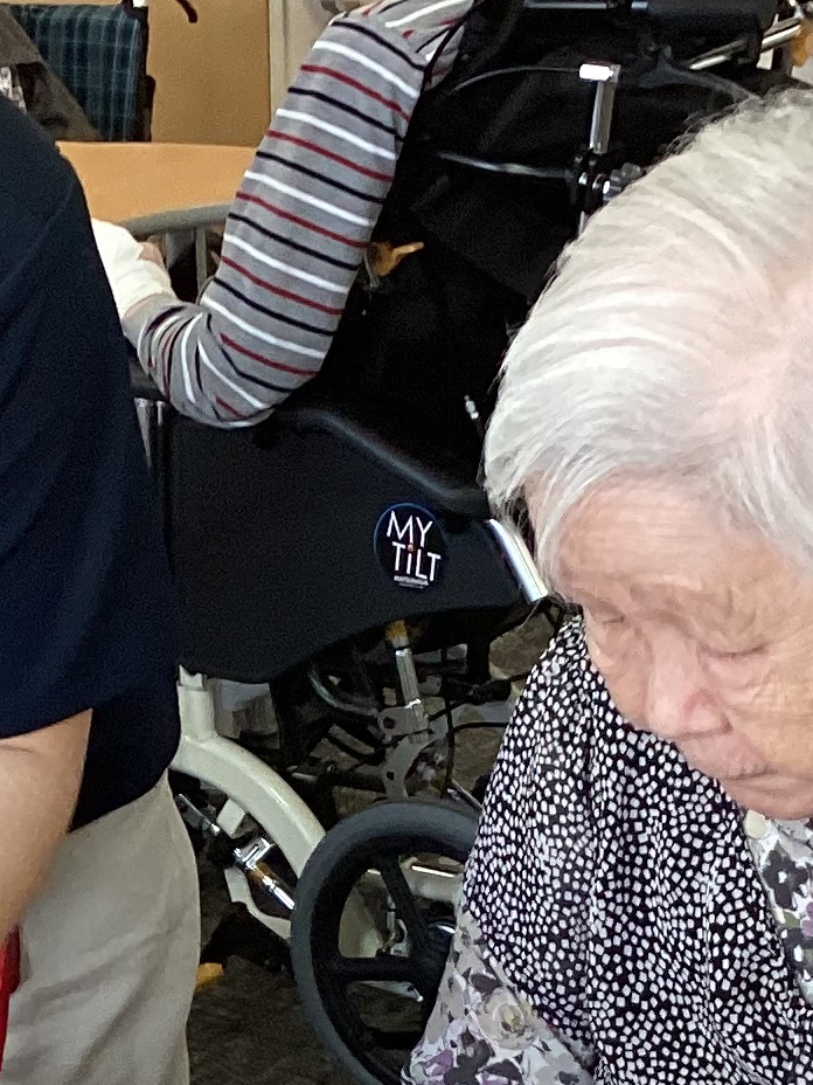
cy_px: 1140
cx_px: -57
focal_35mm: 109
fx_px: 3413
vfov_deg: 17.5
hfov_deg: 13.3
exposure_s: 1/60
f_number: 2.4
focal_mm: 3.3
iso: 125
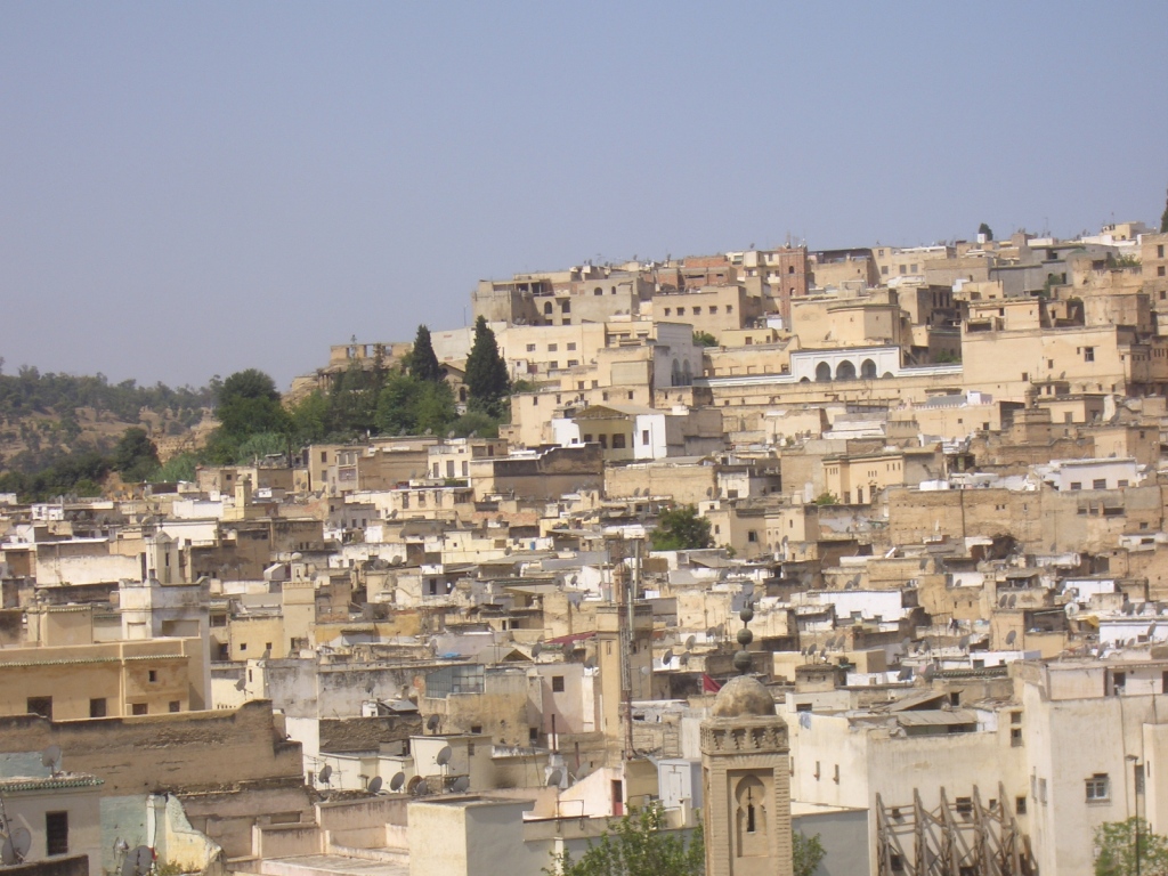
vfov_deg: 14.1
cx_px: 584
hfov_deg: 18.7
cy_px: 438
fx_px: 3543
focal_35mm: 105
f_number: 7.7
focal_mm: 17.4
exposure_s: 1/200
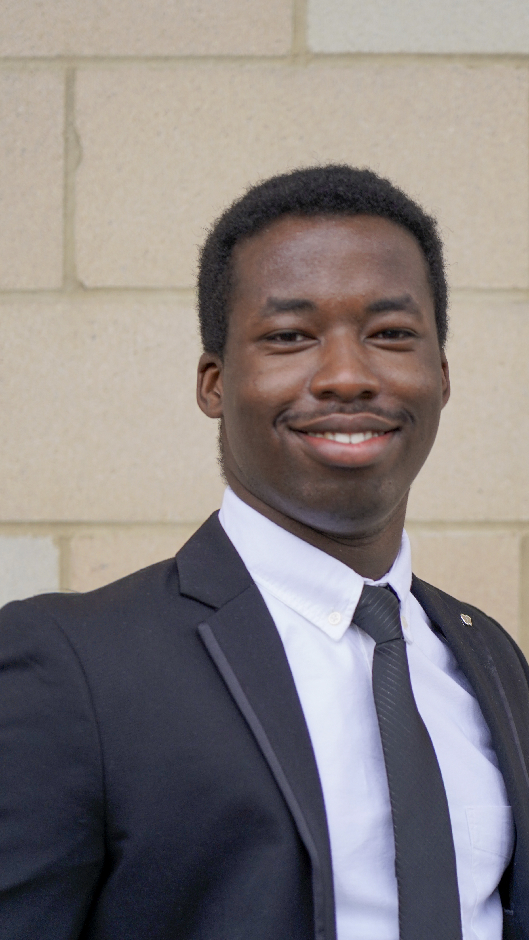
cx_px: 318
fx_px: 3167
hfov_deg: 9.5
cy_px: 425
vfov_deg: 16.9
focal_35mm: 127
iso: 500
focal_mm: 105
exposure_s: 1/160
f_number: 4
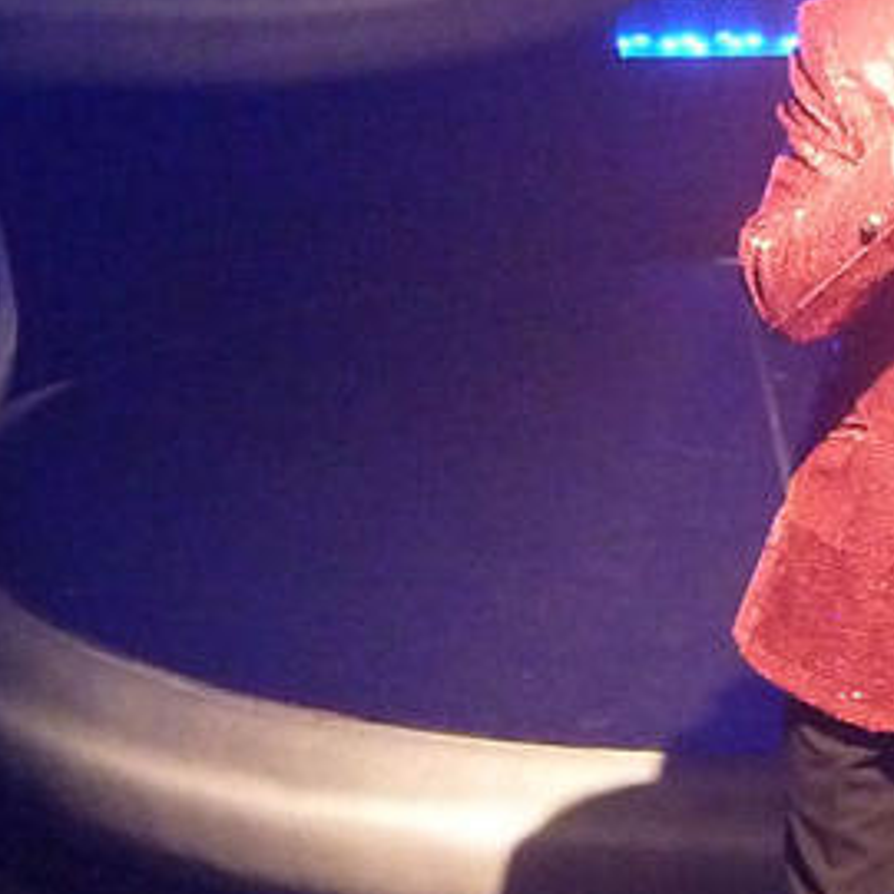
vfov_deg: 2.2
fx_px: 23551
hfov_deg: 2.2
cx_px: 947
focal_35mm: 806
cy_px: 123
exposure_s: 1/25
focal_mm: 68.8
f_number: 5.9
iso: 3200
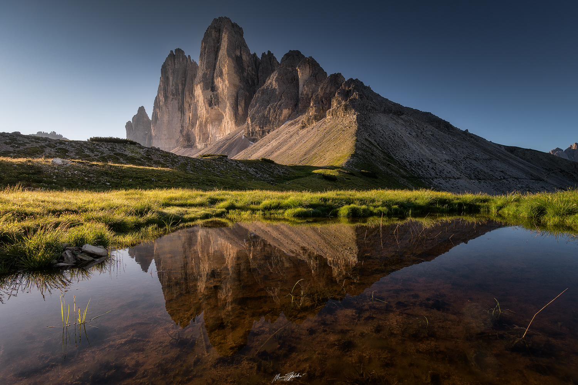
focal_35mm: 16
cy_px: 192
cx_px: 289
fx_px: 265
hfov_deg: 95.0
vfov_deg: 72.1
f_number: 8
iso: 100
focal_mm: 11
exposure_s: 1/320
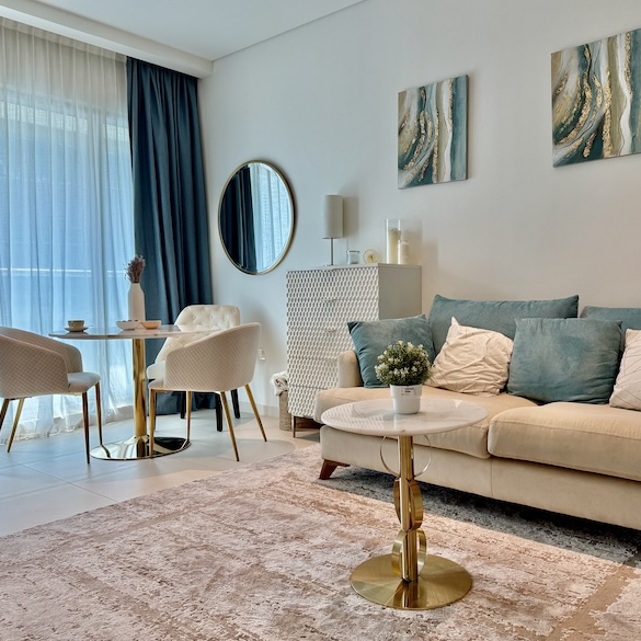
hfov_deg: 55.4
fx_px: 608
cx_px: 367
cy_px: 317
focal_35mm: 29
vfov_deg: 55.6
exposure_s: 1/215
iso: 100
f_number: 1.78
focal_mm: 6.76
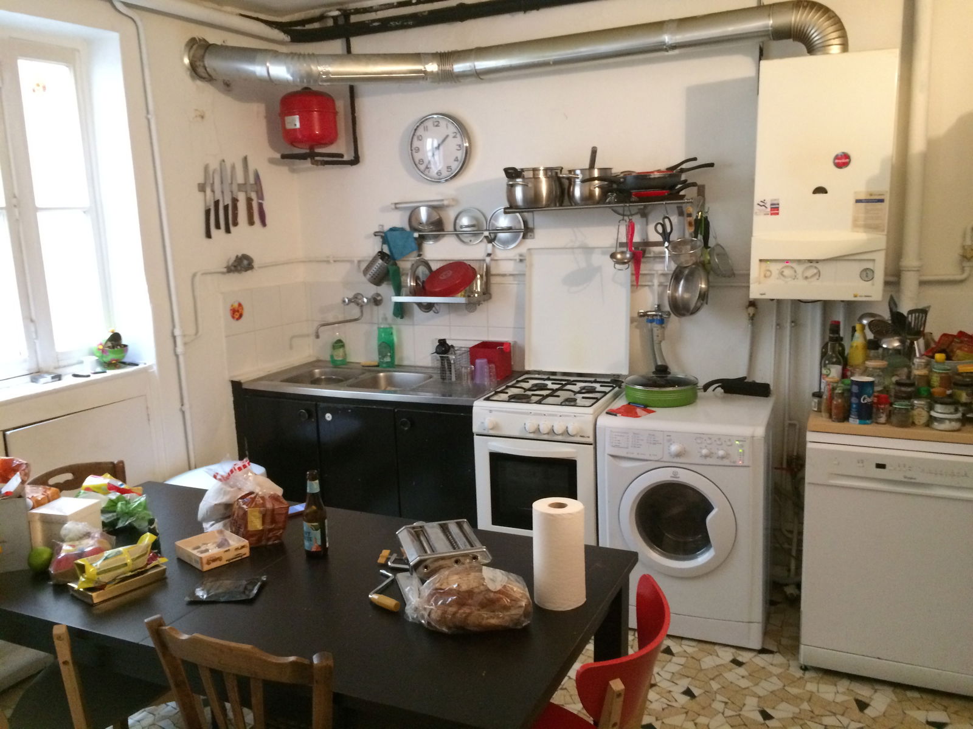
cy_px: 364
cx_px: 486
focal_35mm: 29
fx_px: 815
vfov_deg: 48.2
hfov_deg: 61.7
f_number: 2.2
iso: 320
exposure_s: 1/17
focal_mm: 4.15
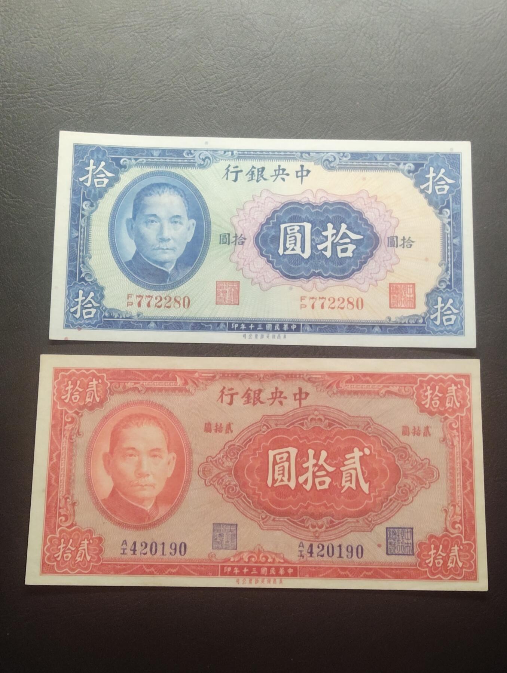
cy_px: 336
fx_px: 974
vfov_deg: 38.1
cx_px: 254
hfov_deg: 29.2
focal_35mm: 50
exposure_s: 1/50
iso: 500
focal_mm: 3.42
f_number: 2.2
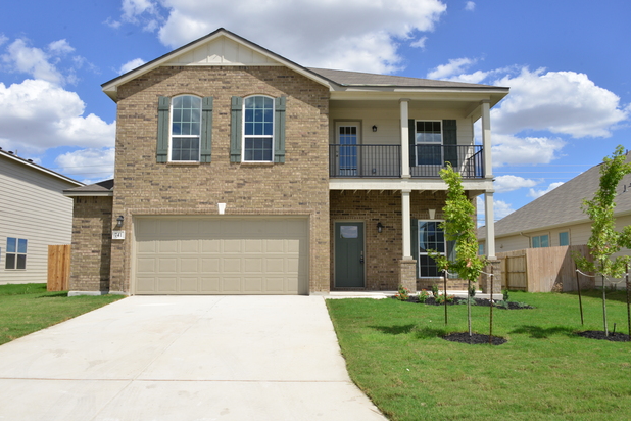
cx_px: 309
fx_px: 508
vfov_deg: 45.0
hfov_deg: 63.7
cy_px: 213
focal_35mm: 29
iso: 400
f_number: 13
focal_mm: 28
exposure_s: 1/400
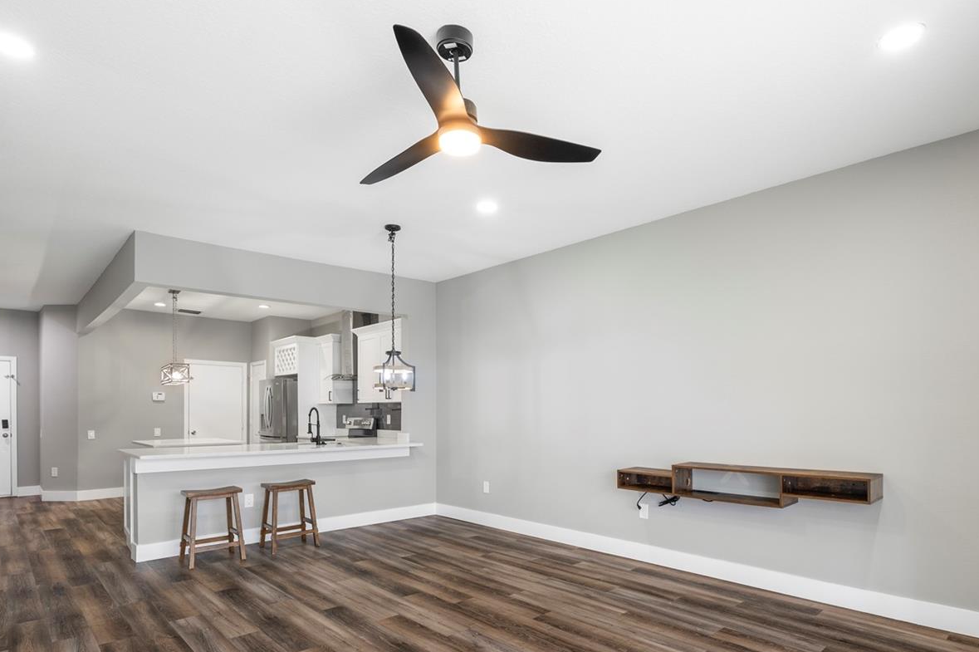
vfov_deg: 63.7
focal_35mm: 19
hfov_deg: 86.8
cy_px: 404
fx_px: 516
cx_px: 518
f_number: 8
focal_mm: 14
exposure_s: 1/2
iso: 250
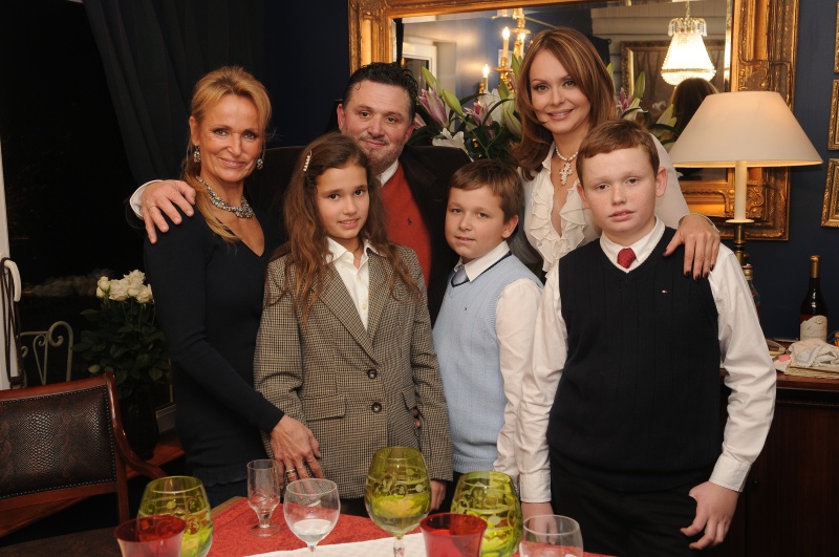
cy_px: 278
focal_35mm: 39
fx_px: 908
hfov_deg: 49.6
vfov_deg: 34.1
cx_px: 420
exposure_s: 1/30
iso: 250
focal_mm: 26
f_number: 5
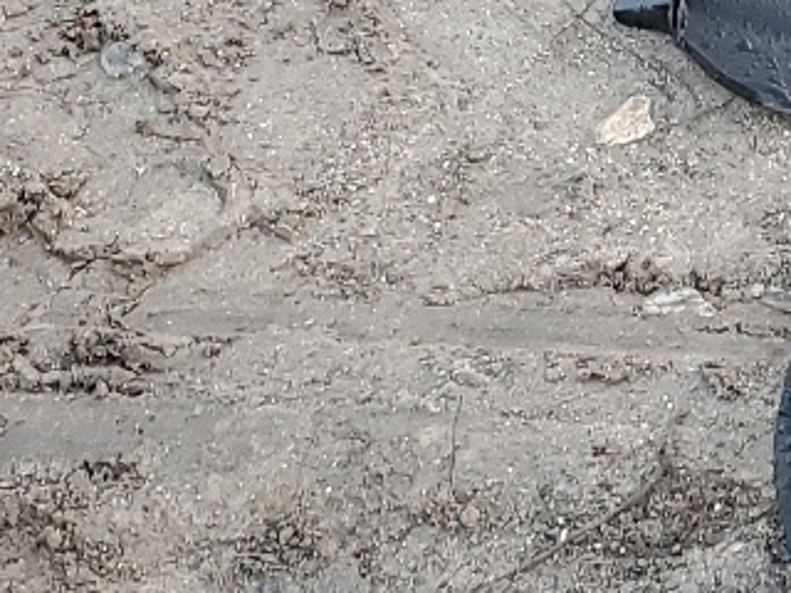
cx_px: 1310
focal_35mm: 130
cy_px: 329
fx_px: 2971
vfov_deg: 11.4
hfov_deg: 13.9
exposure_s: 1/120
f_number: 1.5
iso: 65
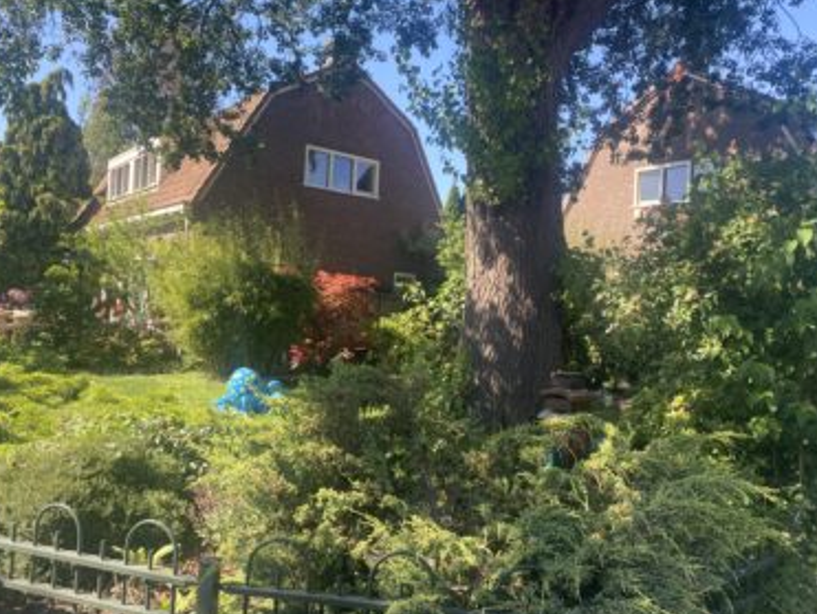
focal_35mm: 28
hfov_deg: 63.4
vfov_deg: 49.8
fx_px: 661
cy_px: 306
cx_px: 412
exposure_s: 1/479
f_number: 1.8
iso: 32
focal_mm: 4.25
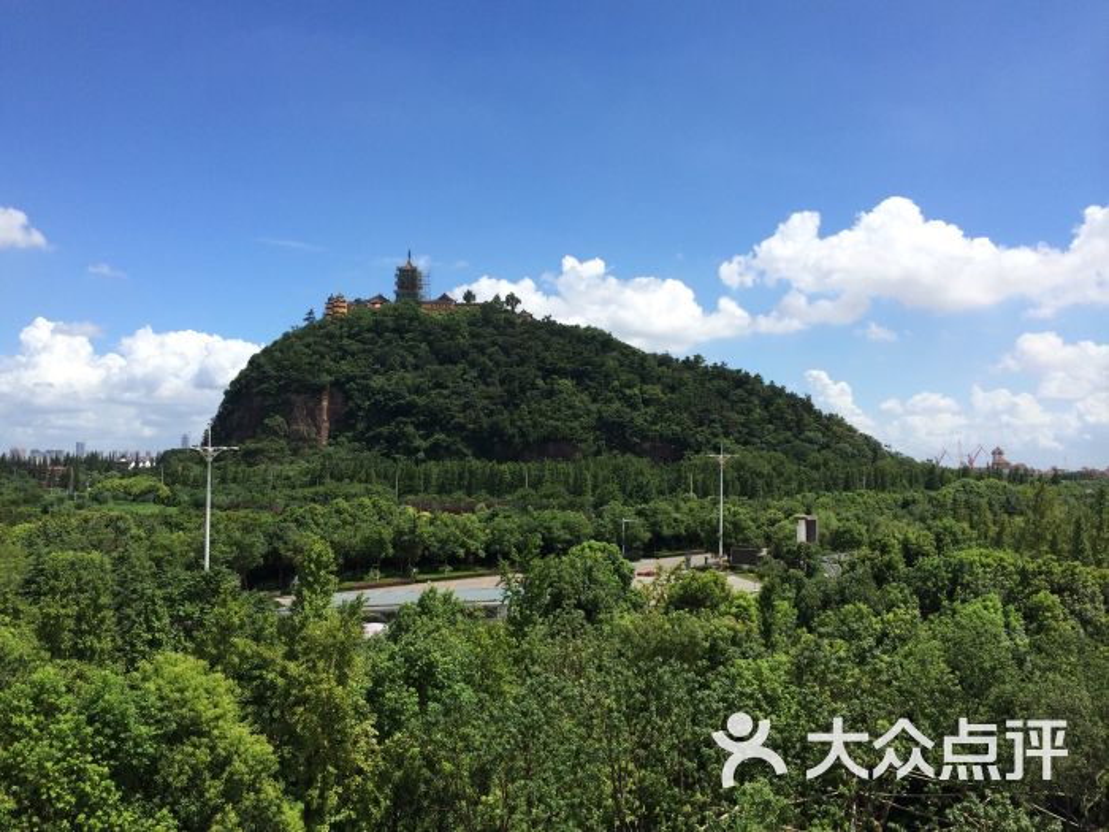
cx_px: 554
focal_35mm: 30
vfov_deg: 46.8
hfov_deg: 60.0
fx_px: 961
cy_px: 416
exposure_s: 1/2415
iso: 32
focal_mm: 4.12
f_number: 2.2
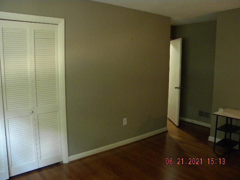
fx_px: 194
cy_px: 90
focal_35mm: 28
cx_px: 120
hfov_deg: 63.4
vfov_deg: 49.7
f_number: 3.5
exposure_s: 1/13.4
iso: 400
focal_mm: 5
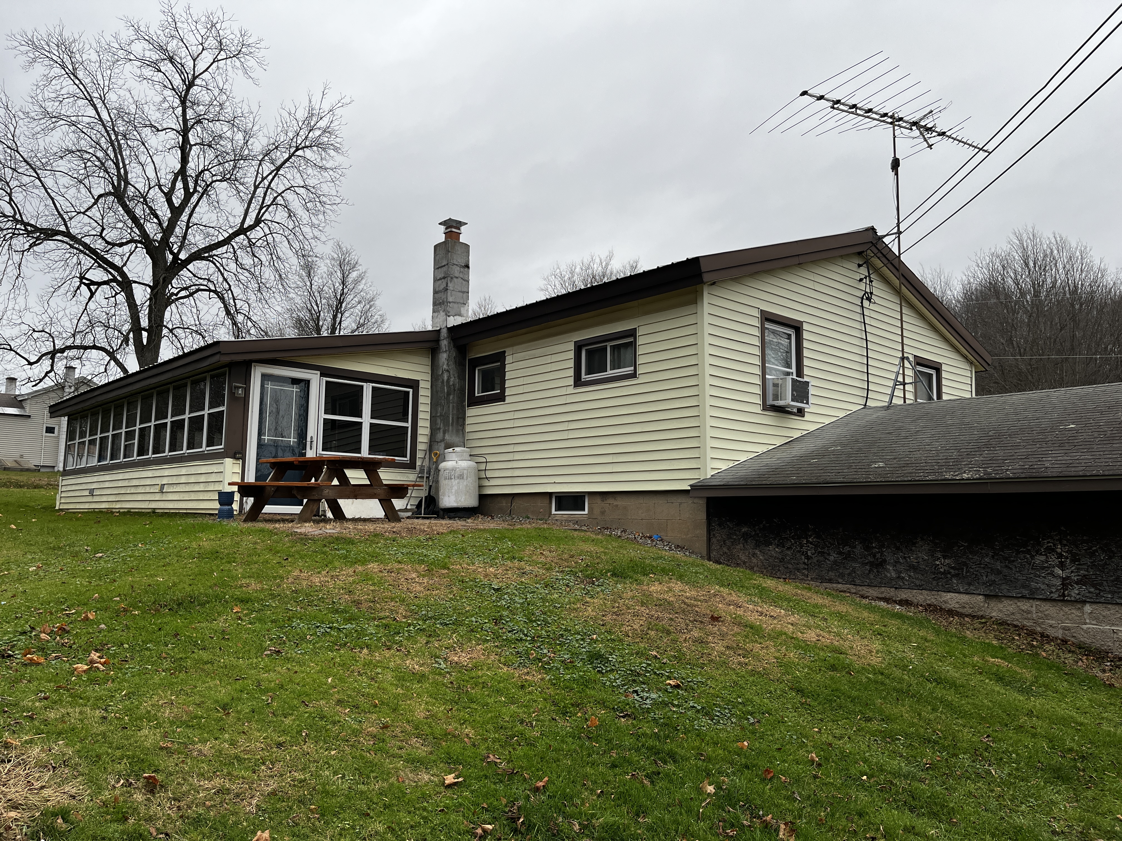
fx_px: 843
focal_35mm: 26
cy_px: 420
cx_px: 561
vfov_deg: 53.1
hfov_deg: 67.3
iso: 50
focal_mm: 5.1
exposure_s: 1/642
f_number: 1.6
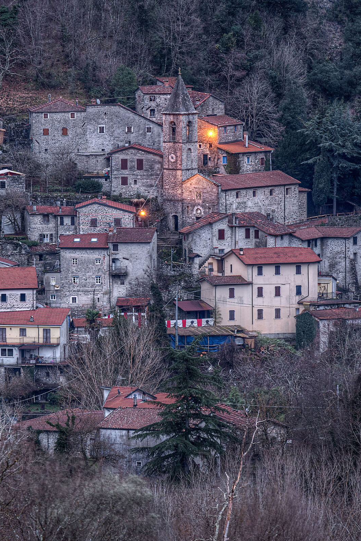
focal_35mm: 566
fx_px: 8507
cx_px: 57
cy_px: 271
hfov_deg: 2.4
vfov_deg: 3.6
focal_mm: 251
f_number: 11
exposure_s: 2
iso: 100
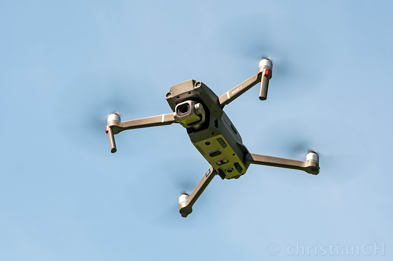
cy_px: 130
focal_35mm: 105
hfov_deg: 19.5
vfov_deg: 13.0
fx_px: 1145
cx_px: 196
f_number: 11
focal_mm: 105
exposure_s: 1/125
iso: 200
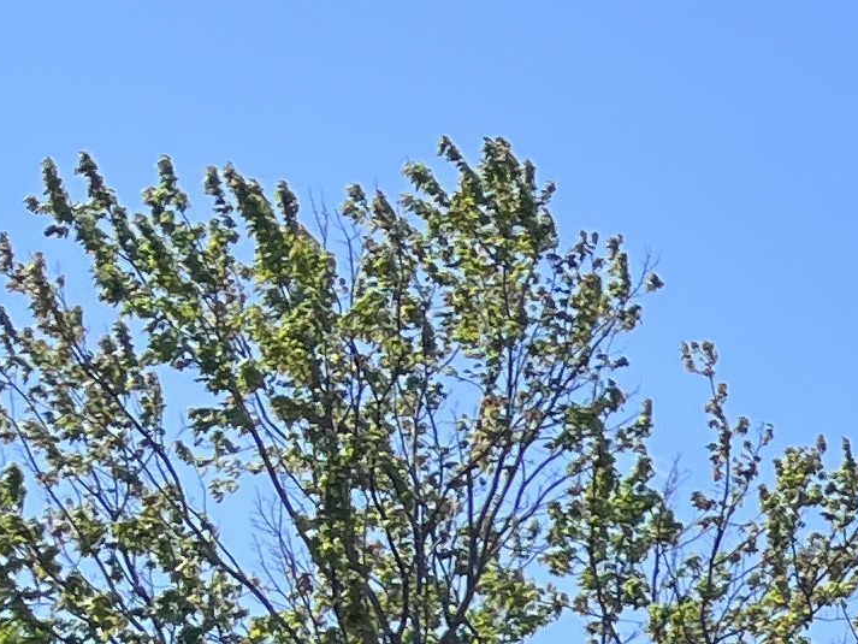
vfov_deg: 9.2
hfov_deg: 11.1
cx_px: 2122
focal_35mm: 147
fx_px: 3644
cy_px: 1491
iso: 50
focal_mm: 5.1
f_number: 1.6
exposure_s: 1/2410
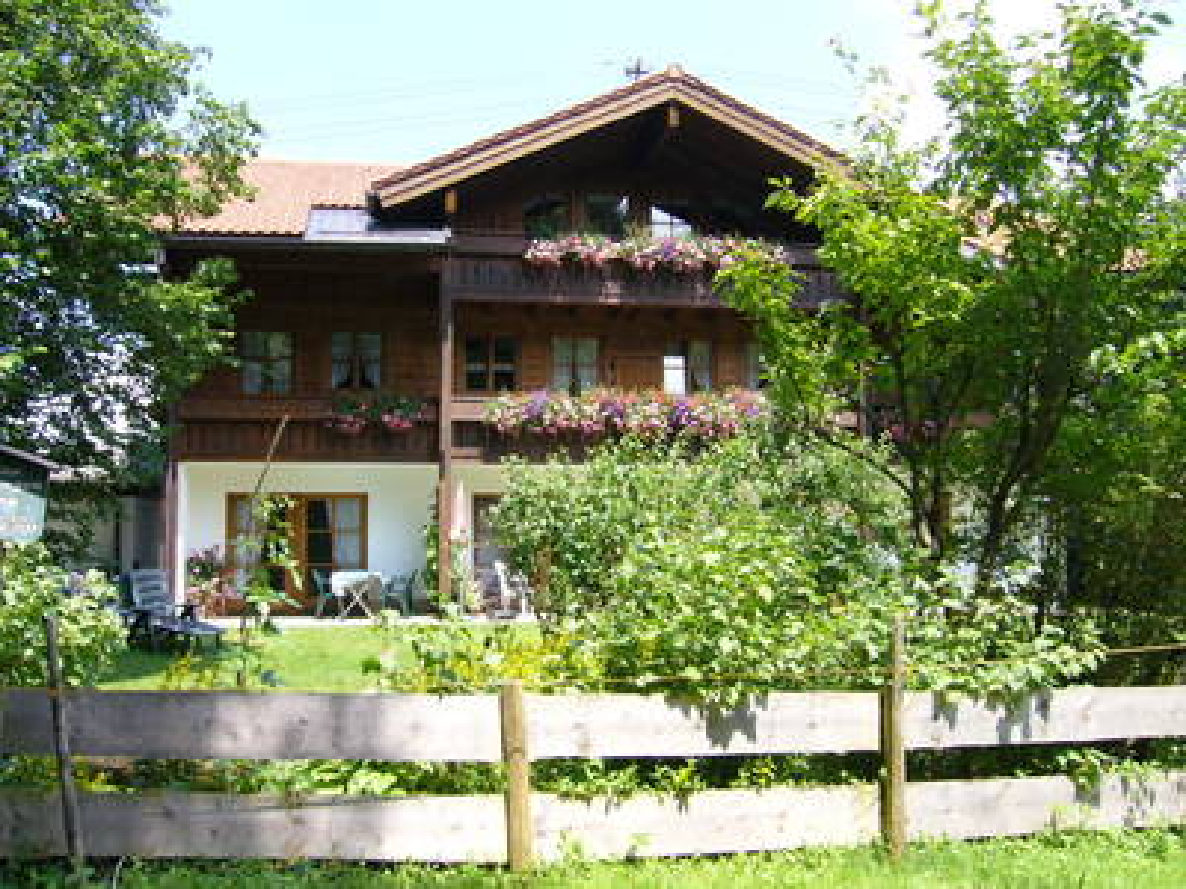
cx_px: 593
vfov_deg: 40.7
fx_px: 1199
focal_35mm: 35
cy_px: 444
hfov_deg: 52.6
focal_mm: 5.8
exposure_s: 1/250
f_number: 5.6
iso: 200
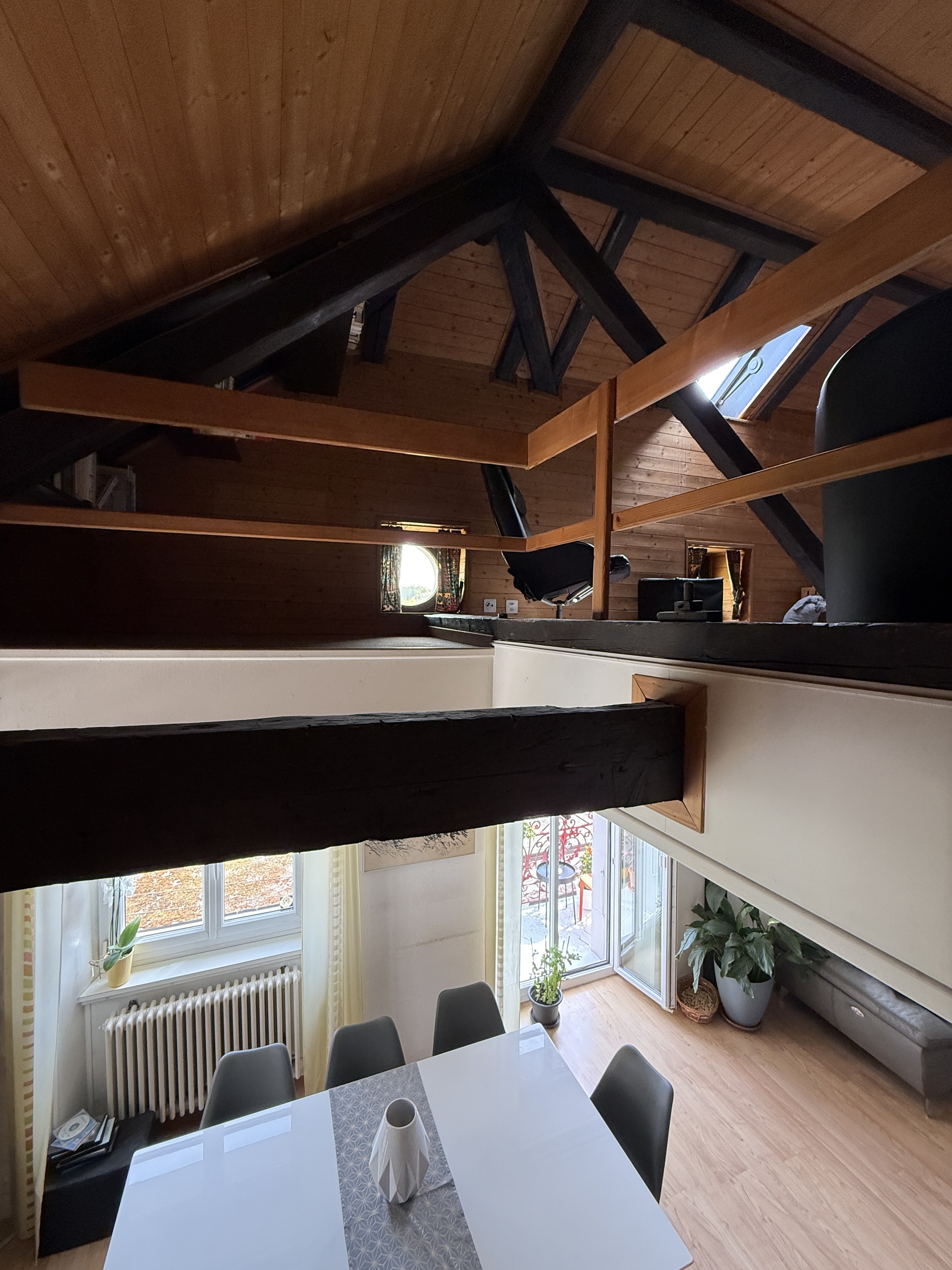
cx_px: 476
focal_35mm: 14
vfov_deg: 102.1
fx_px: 513
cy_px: 635
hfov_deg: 85.7
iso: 320
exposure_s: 1/99
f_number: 2.2
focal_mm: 2.22
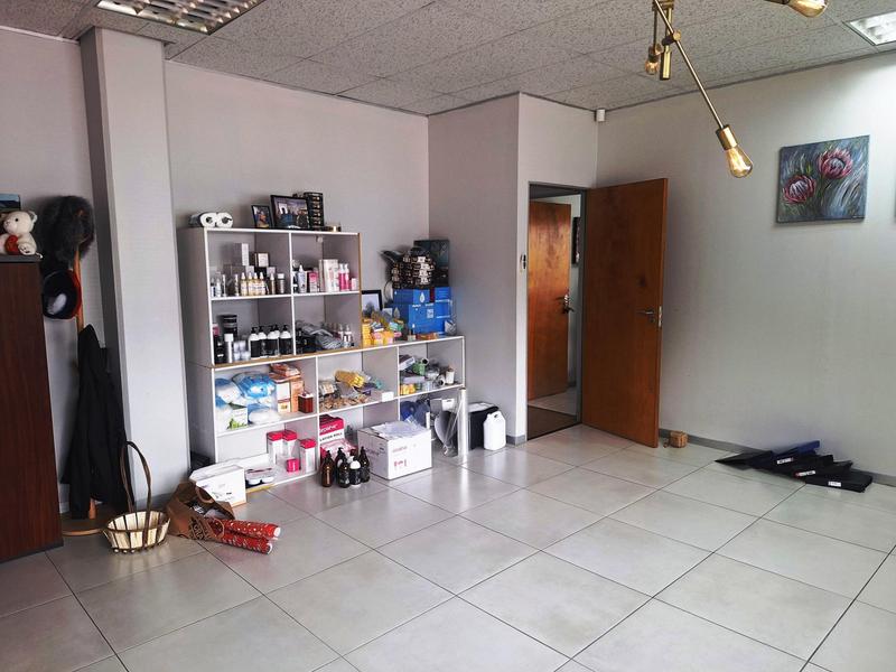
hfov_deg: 73.9
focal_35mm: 23
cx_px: 448
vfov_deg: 58.9
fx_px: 595
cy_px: 336
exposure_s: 1/50
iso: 80
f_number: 1.8
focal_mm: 5.54
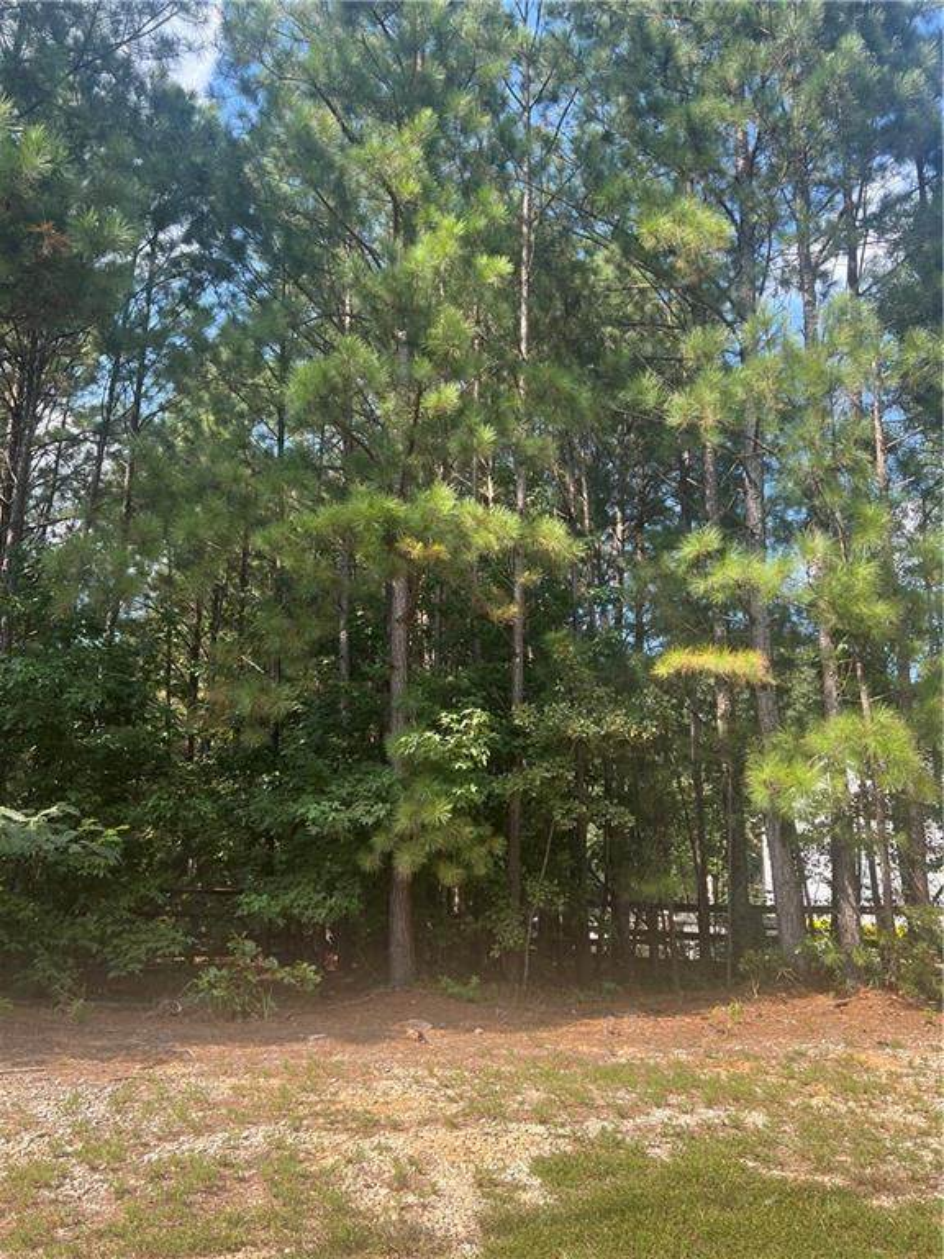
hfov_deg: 53.1
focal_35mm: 26
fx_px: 945
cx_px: 472
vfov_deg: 67.3
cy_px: 630
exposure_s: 1/718
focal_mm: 5.7
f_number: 1.5
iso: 50
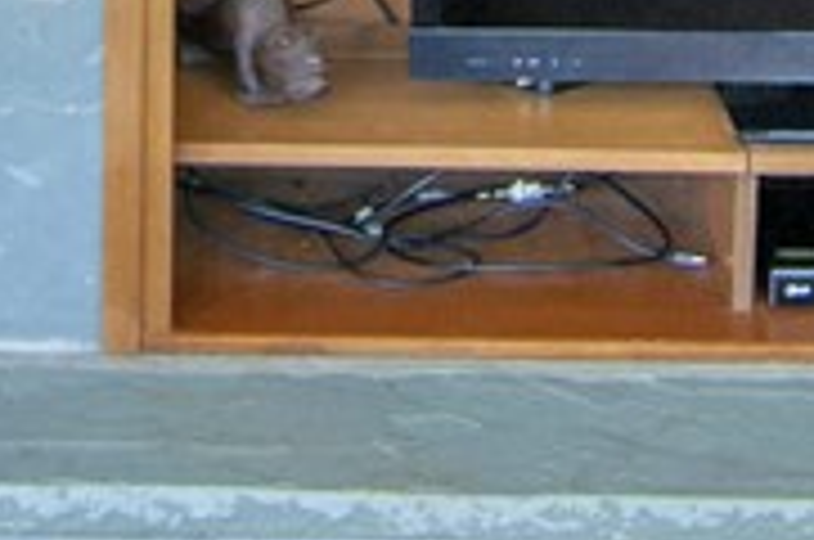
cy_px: -772
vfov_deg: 7.5
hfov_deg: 12.1
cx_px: 193
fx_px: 3837
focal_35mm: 170
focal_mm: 16
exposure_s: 1/4
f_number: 5.6
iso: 100
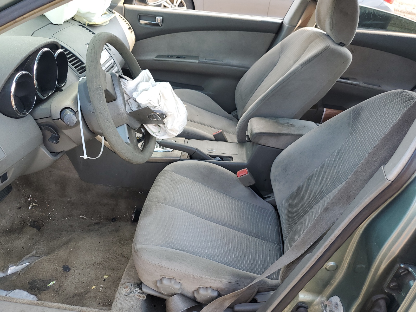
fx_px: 312
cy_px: 156
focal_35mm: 26
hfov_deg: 67.3
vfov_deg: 53.1
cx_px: 208
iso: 50
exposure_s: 1/233
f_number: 1.5
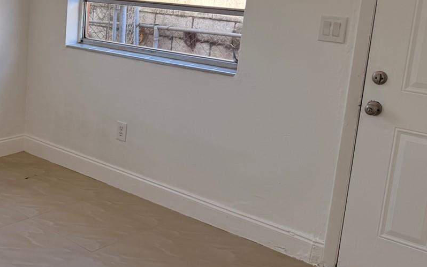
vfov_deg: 25.2
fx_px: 594
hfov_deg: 37.0
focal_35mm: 51
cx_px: 42
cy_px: 90
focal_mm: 6.76
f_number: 1.78
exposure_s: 1/317
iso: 100
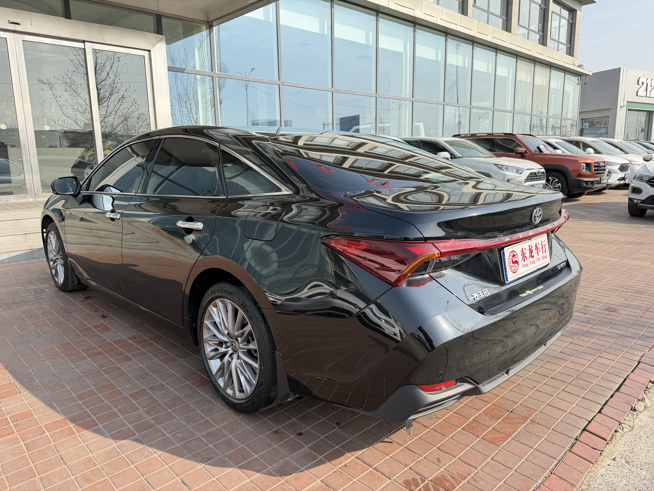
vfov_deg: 56.8
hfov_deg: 71.6
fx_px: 453
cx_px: 327
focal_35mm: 24
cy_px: 246
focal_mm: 6.76
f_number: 1.78
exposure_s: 1/2110
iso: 100
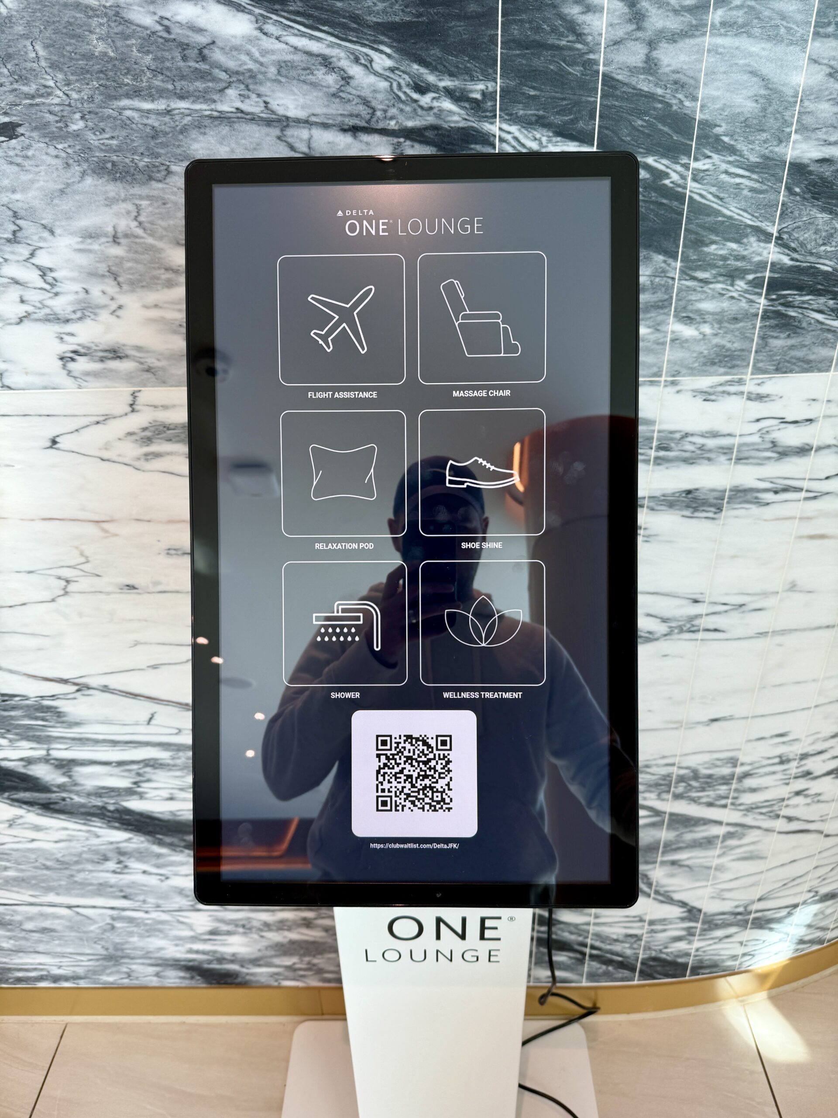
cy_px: 559
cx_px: 419
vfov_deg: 71.6
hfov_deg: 56.8
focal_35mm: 24
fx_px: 775
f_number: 1.78
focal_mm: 6.76
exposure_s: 1/117
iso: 80
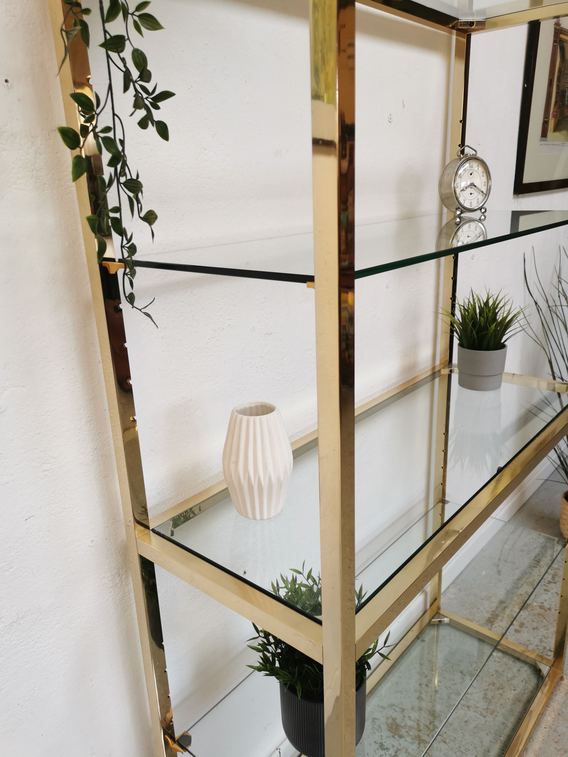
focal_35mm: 27
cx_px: 284
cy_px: 378
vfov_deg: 65.3
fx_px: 591
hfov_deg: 51.4
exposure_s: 1/100
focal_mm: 5.58
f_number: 1.8
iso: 100
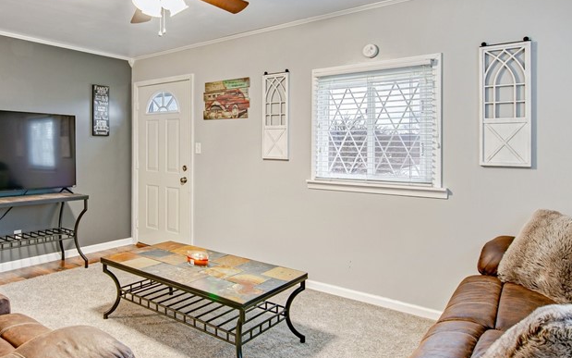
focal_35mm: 25
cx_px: 189
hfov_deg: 70.4
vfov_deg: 49.0
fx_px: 390
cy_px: 143
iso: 50
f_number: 11
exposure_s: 1/4
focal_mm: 14
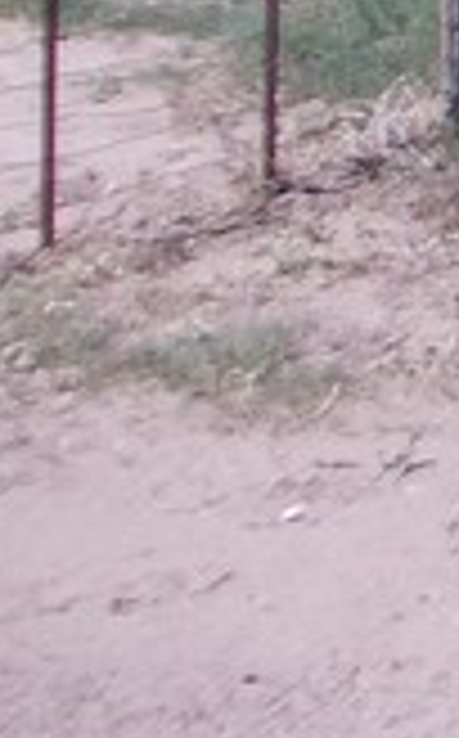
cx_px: 1629
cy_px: -382
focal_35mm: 139
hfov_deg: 7.5
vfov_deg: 14.1
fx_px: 2792
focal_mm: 4
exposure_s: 1/320
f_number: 5.4
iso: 80
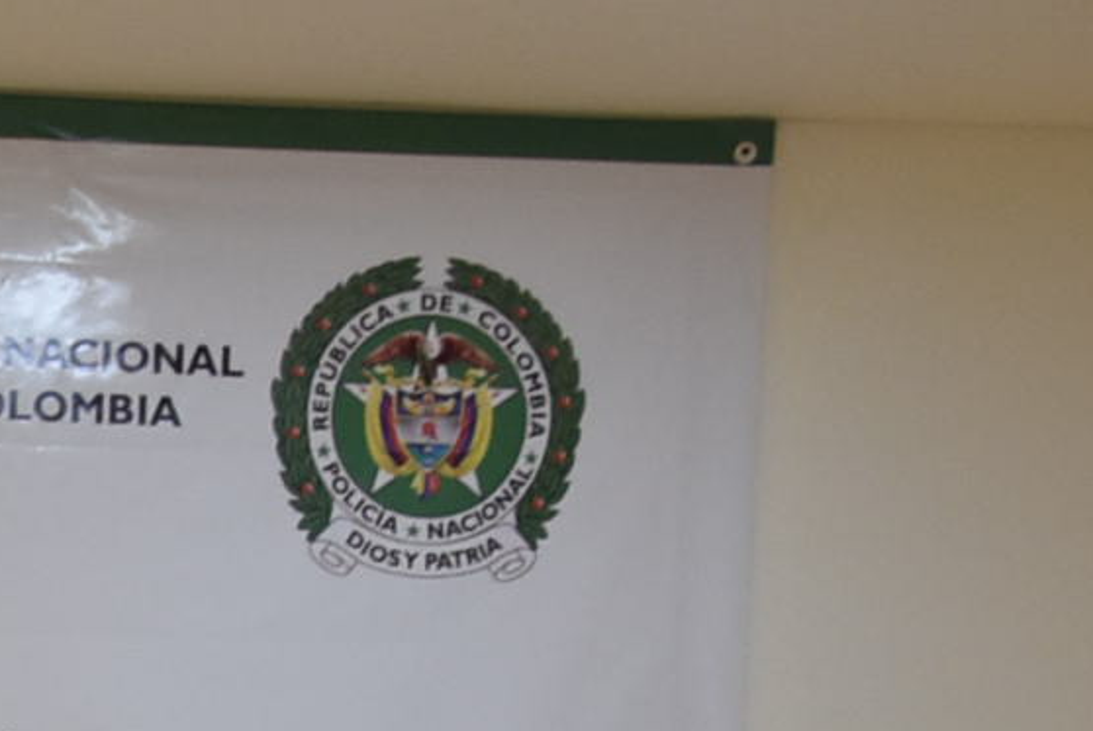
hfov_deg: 10.8
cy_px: 1881
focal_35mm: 161
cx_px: -1534
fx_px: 4892
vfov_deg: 7.8
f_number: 4.5
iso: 800
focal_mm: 20
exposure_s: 1/80
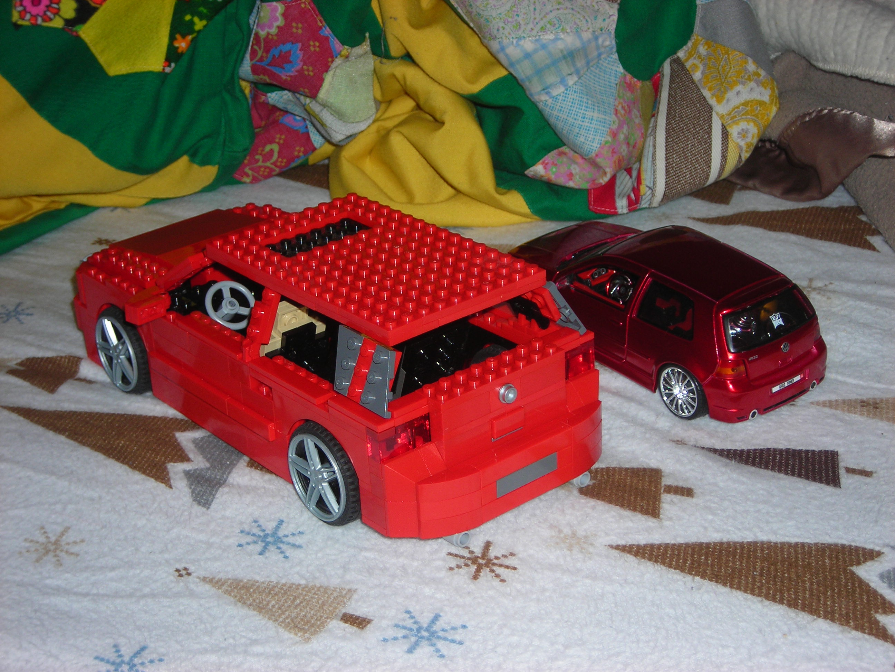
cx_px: 448
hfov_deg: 29.8
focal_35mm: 65
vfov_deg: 22.6
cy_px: 336
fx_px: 1681
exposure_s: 1/60.1
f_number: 3.9
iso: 50
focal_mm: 10.8
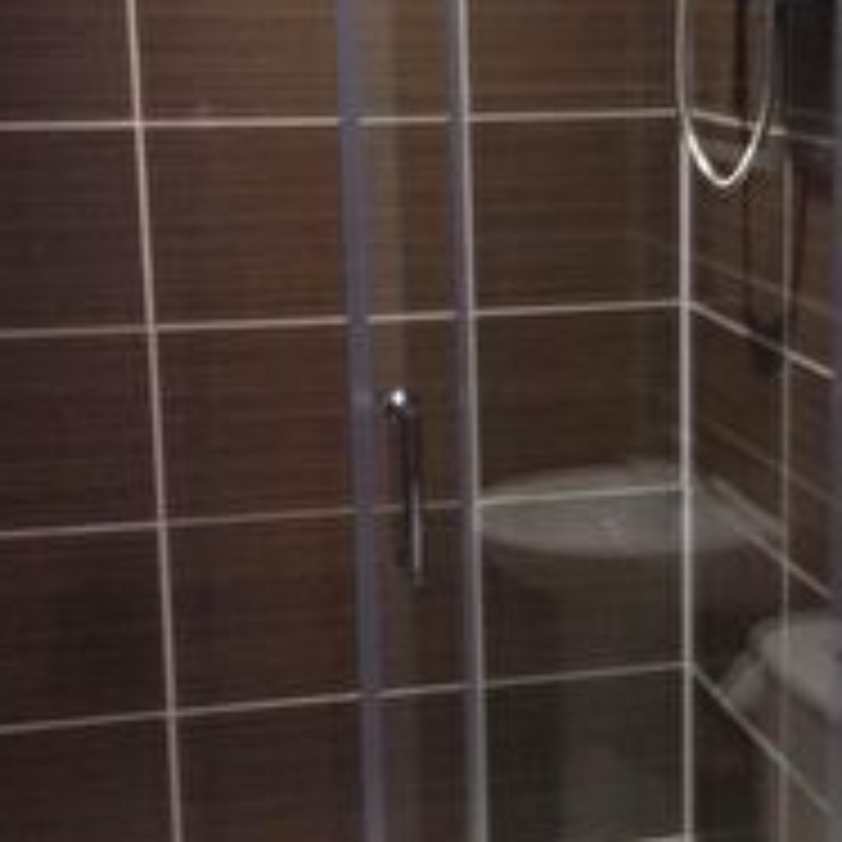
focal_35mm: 87
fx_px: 2394
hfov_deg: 19.8
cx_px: 648
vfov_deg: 19.9
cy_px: 416
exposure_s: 1/20
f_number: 2.4
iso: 125
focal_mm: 4.28
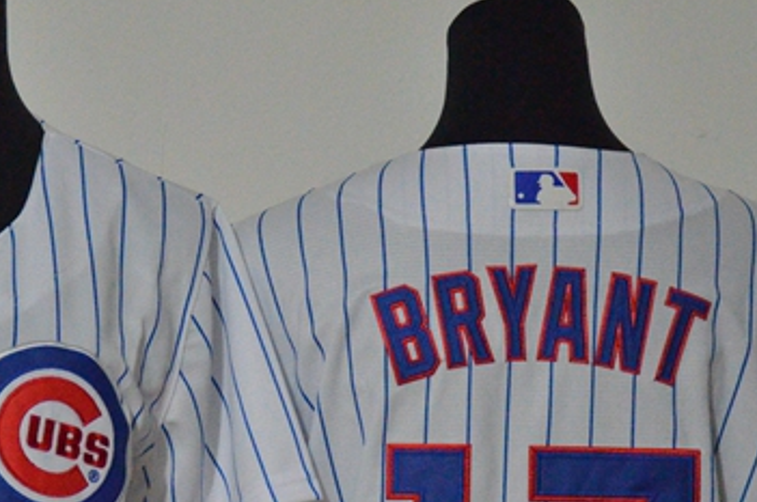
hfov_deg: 10.0
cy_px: 511
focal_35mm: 205
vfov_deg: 6.7
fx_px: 4305
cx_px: 214
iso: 4000
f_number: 5
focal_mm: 60
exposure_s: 1/50
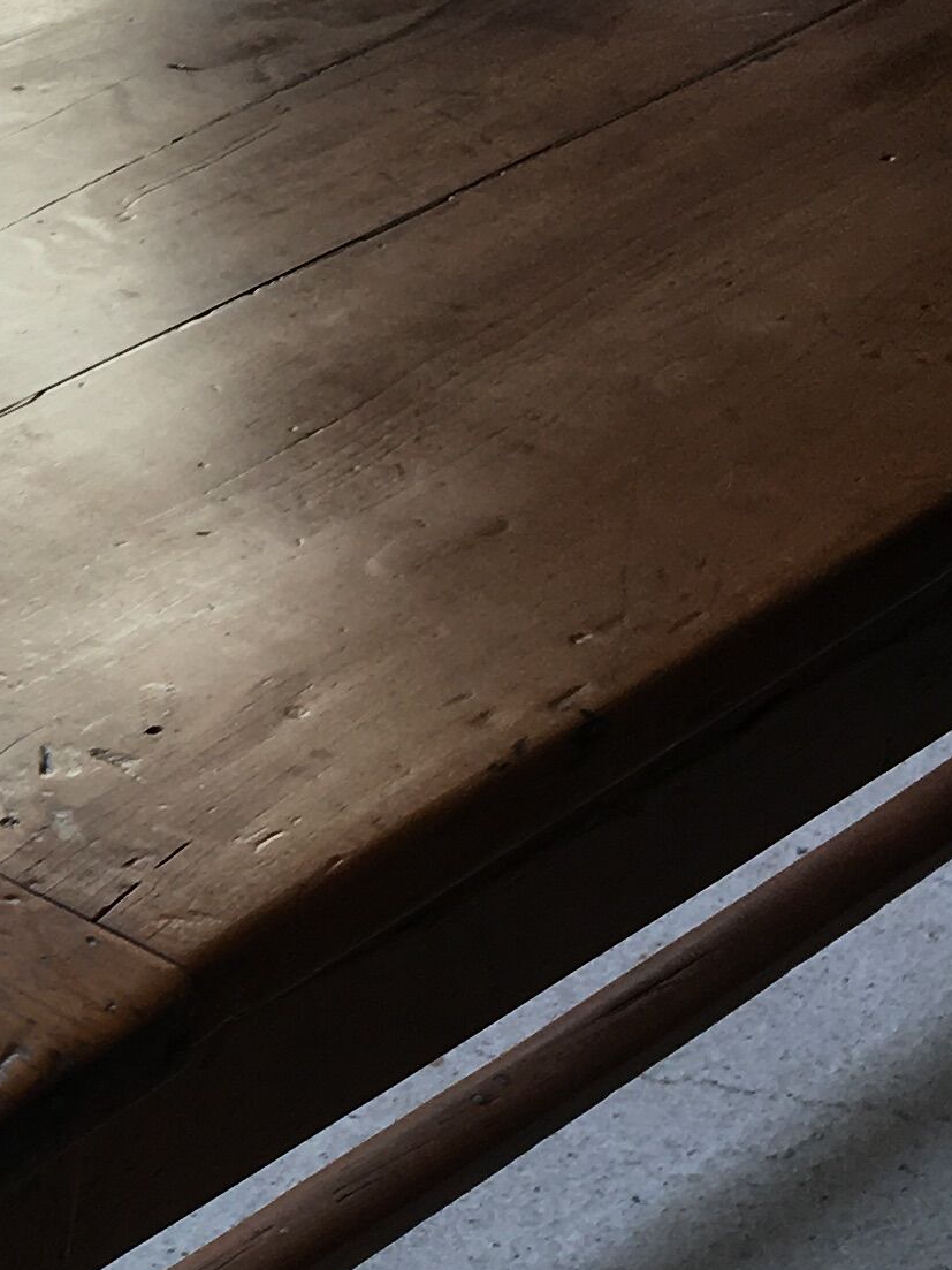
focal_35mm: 106
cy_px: 1025
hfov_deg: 12.9
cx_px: -634
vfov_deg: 18.4
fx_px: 3888
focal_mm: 4.15
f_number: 2.2
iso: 25
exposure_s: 1/120
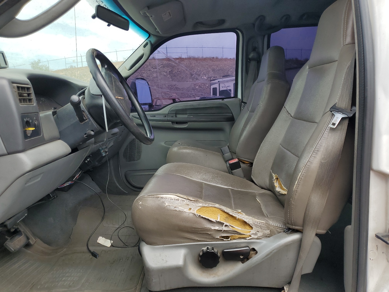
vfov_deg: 53.1
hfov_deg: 67.3
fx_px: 292
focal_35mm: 26
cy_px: 146
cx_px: 194
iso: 50
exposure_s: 1/769
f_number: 1.5
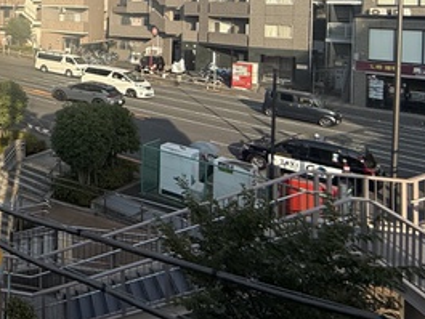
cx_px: -120
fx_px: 454
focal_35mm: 37
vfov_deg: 35.3
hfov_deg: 35.4
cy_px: 6
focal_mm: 2.22
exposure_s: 1/1534
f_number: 2.2
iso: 50
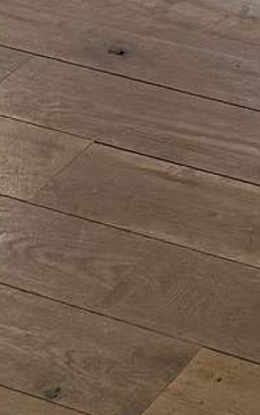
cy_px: -1032
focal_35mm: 187
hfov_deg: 6.6
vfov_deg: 8.4
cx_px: 687
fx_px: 2117
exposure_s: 1/158
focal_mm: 6.76
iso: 200
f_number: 1.78
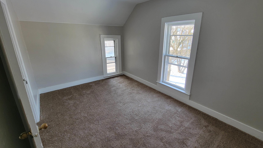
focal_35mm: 15
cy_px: 68
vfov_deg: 70.4
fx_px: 105
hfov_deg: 103.0
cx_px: 136
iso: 80
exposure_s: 1/60
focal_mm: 2.2
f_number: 2.2
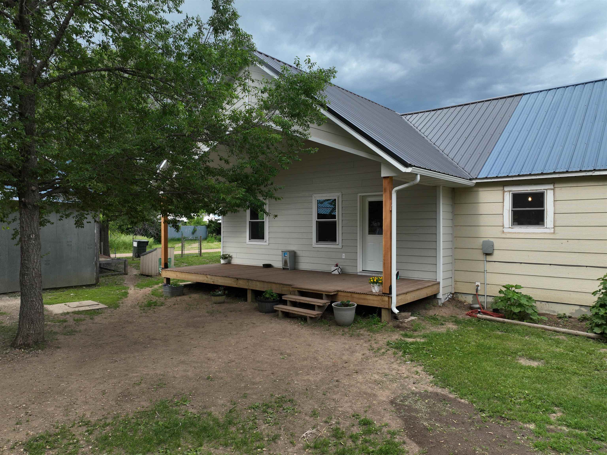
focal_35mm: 24
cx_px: 304
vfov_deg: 56.8
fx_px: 421
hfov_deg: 71.6
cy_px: 228
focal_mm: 12.29
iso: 110
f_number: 2.8
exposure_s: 1/1000
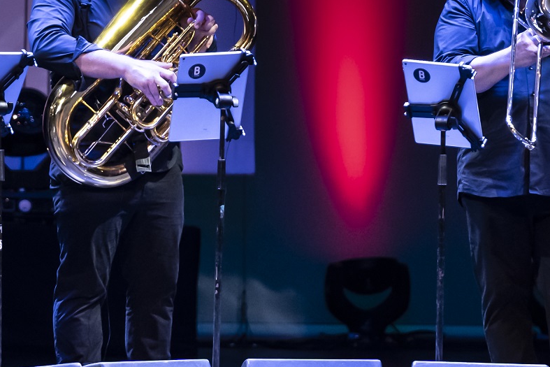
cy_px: 173
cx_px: 291
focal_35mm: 555
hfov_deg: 3.7
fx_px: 8480
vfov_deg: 2.5
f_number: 2.8
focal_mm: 182
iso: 1600
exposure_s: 1/250
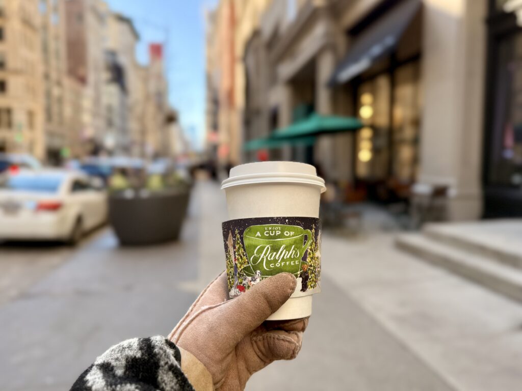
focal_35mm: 24
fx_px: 362
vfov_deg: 56.8
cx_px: 261
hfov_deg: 71.6
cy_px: 196
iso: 100
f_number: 1.78
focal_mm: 6.76
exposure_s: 1/584
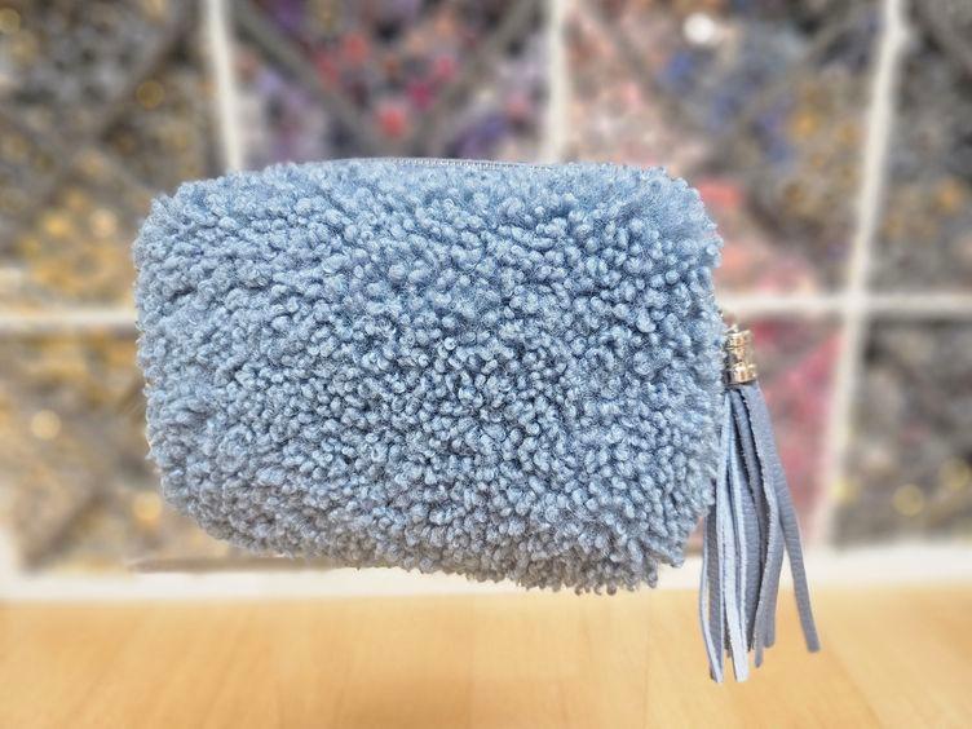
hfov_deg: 71.6
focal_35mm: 24
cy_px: 364
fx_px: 674
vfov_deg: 56.8
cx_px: 486
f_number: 1.8
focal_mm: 5
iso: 500
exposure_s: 1/100
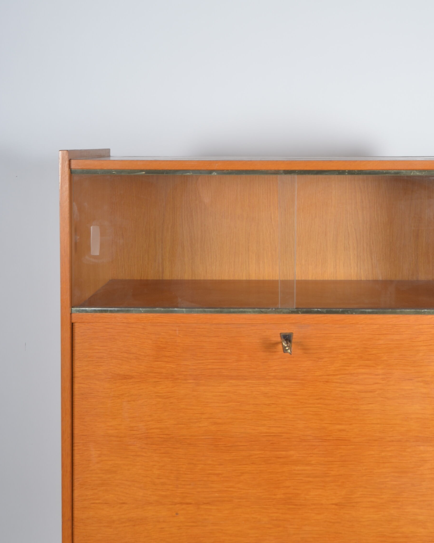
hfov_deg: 27.5
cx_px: 272
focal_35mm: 55
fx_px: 883
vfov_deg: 33.7
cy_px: 167
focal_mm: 24
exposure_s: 1/125
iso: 100
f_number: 11
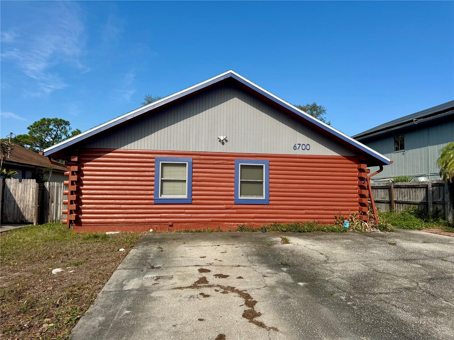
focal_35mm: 24
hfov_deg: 71.6
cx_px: 227
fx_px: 315
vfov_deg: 56.8
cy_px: 170
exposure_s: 1/5348
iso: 80
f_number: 1.78
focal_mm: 6.76
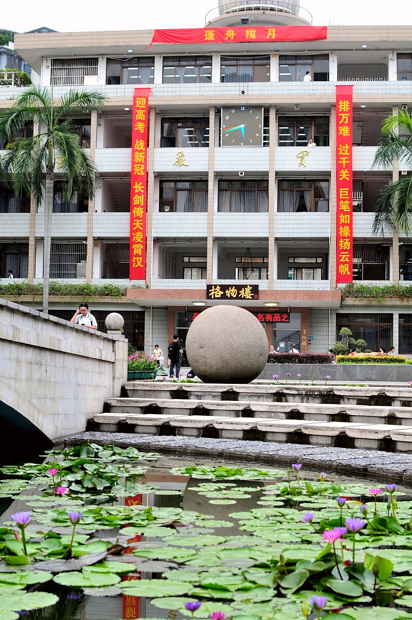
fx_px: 904
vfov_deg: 37.9
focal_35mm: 52
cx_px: 206
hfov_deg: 25.7
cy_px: 310
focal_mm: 35
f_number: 4.5
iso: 200
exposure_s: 1/200
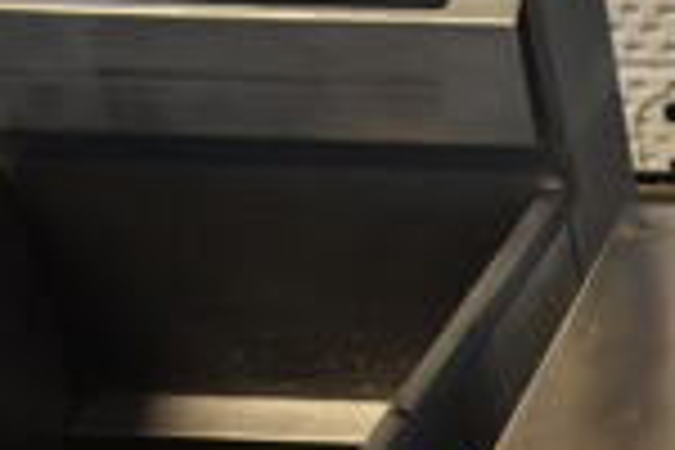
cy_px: 747
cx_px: 1220
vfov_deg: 11.7
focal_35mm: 110
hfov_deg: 15.8
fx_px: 2062
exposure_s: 1/30
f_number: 3.5
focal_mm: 18
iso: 400
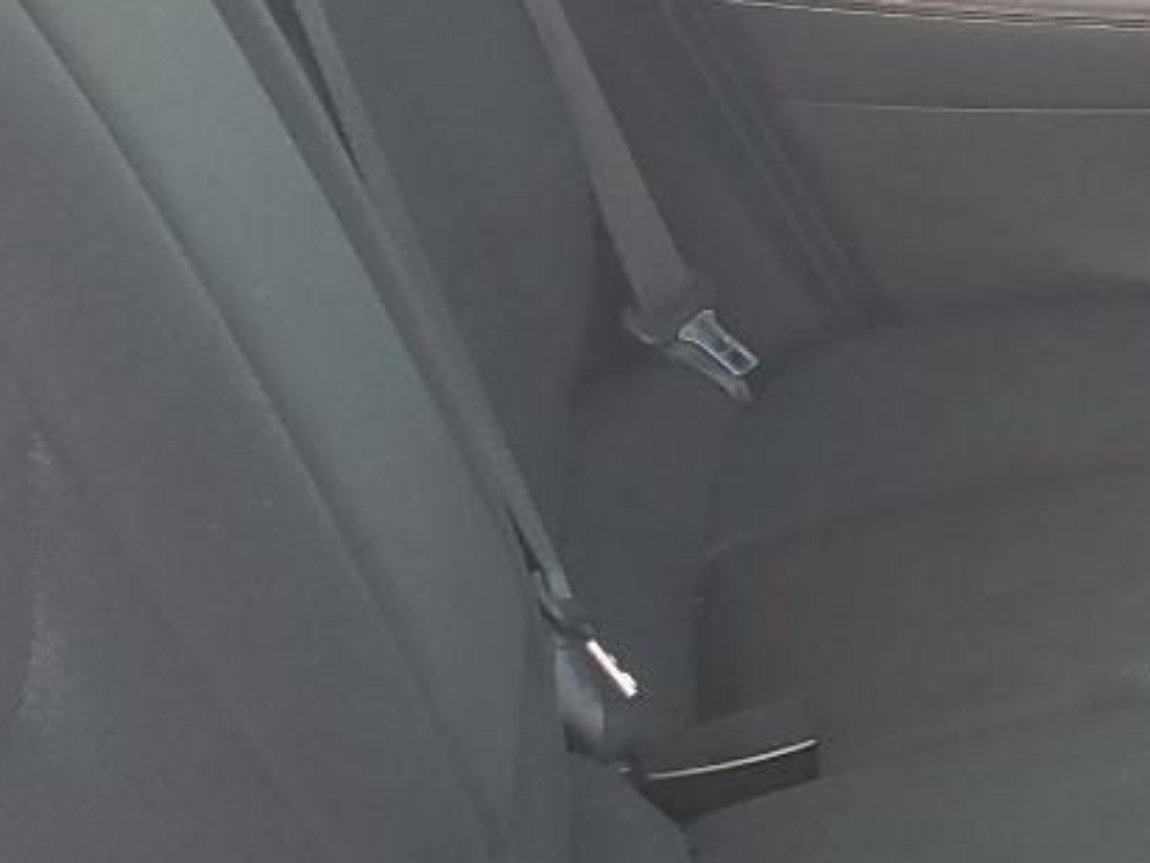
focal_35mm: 101
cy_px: 620
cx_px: 1502
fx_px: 3355
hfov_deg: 18.1
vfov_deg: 14.6
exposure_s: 1/60.2
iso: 62
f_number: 1.5
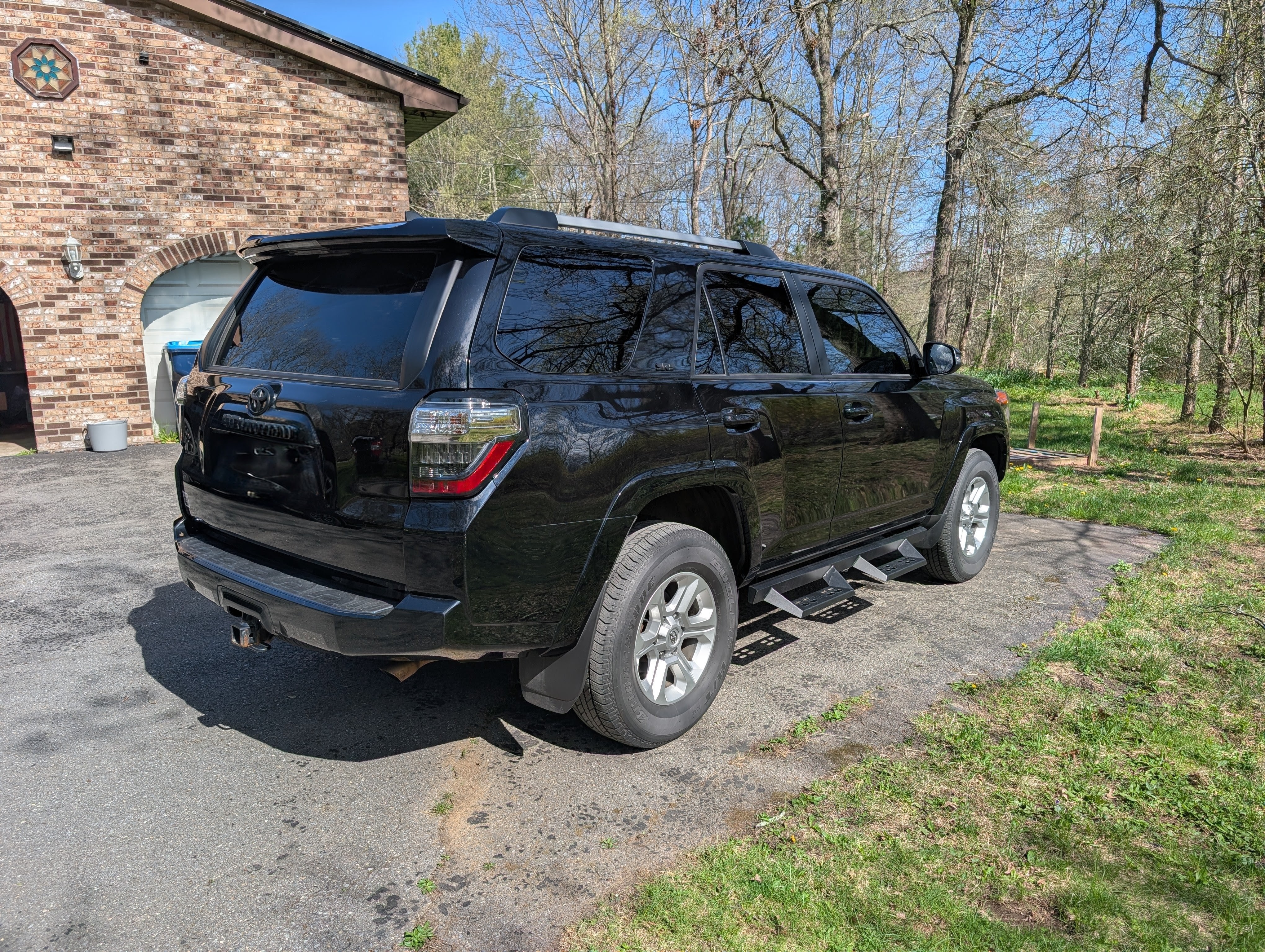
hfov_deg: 71.5
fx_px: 878
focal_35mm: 24
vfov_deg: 56.9
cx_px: 632
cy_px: 476
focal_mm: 6.9
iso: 21
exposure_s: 1/912
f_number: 1.68
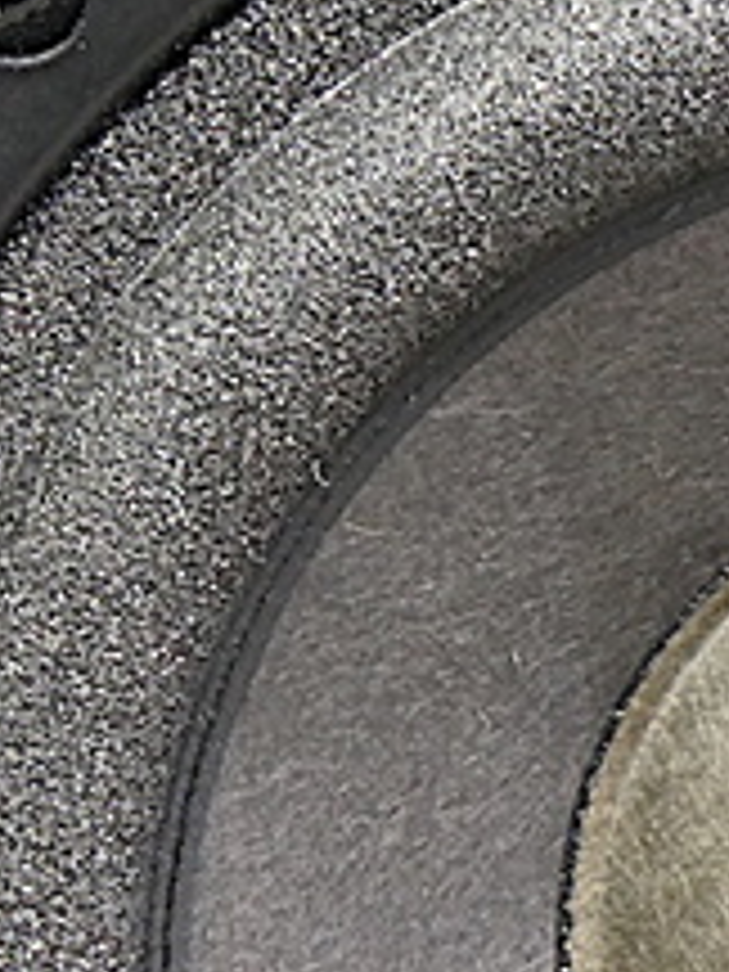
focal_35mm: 671
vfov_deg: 3.0
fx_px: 18841
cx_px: 1053
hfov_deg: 2.2
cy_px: 1008
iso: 200
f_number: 5.4
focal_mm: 27.1
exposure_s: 1/1.3
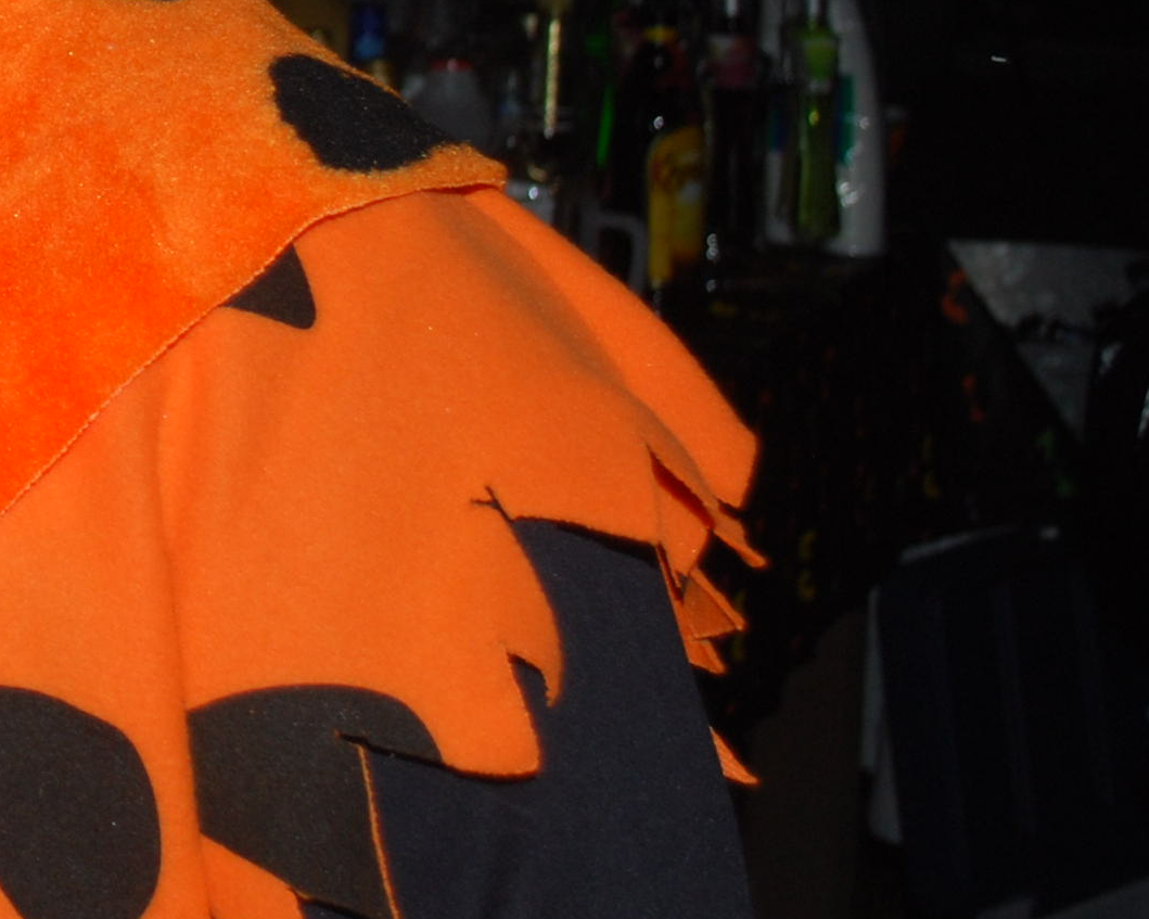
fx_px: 4556
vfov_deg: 11.3
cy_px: -245
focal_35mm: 134
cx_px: -776
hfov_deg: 13.2
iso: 200
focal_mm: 26
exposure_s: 1/60
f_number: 4.2
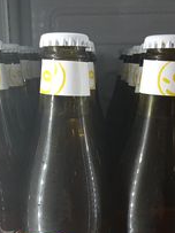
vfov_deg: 31.6
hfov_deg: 24.8
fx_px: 398
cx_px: 75
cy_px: 198
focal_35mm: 59
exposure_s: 1/50
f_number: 2
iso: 125
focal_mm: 2.87
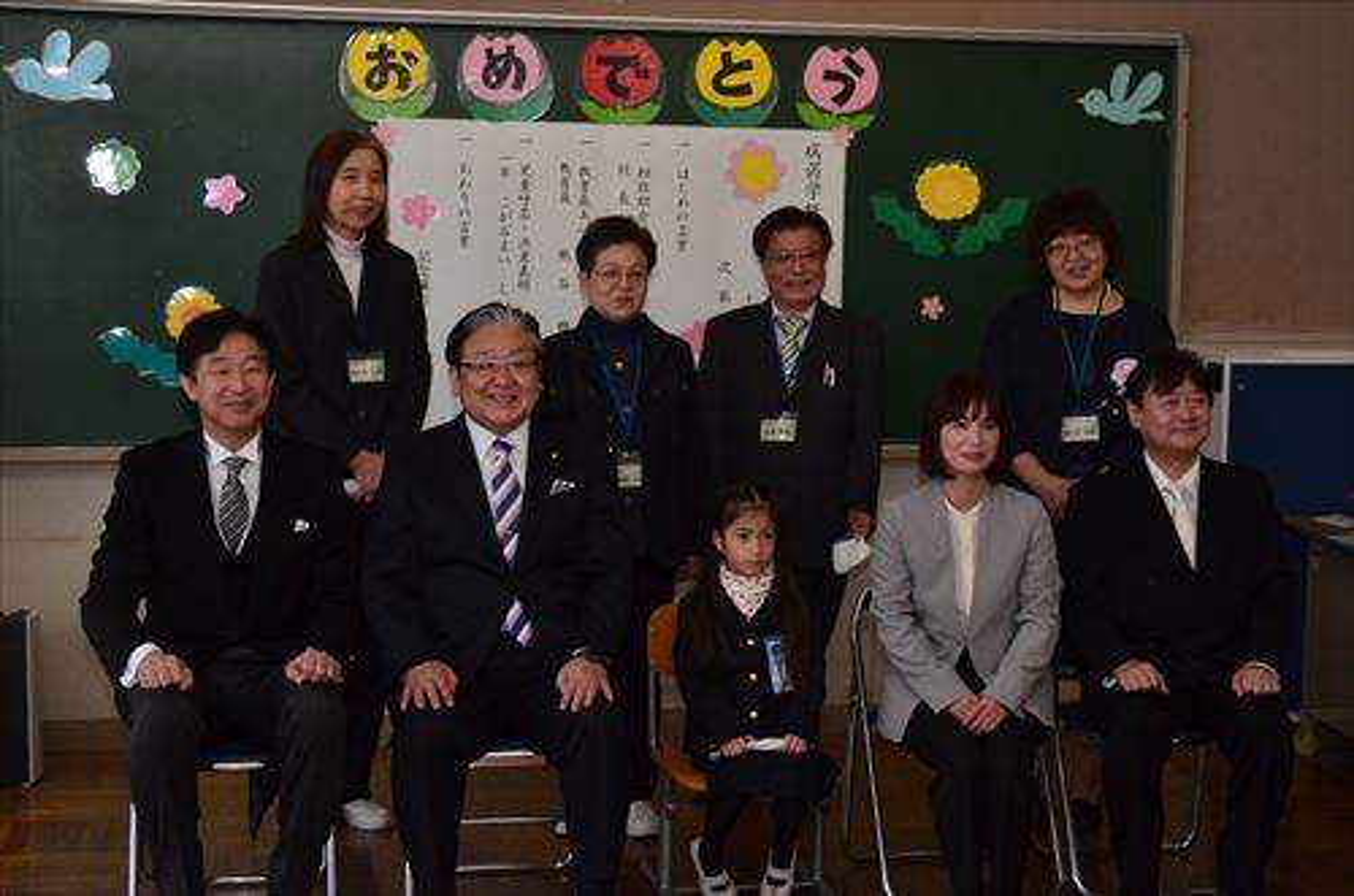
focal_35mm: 57
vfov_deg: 23.7
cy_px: 448
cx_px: 677
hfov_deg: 35.1
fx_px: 2139
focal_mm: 38
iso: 1250
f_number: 8
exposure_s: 1/250
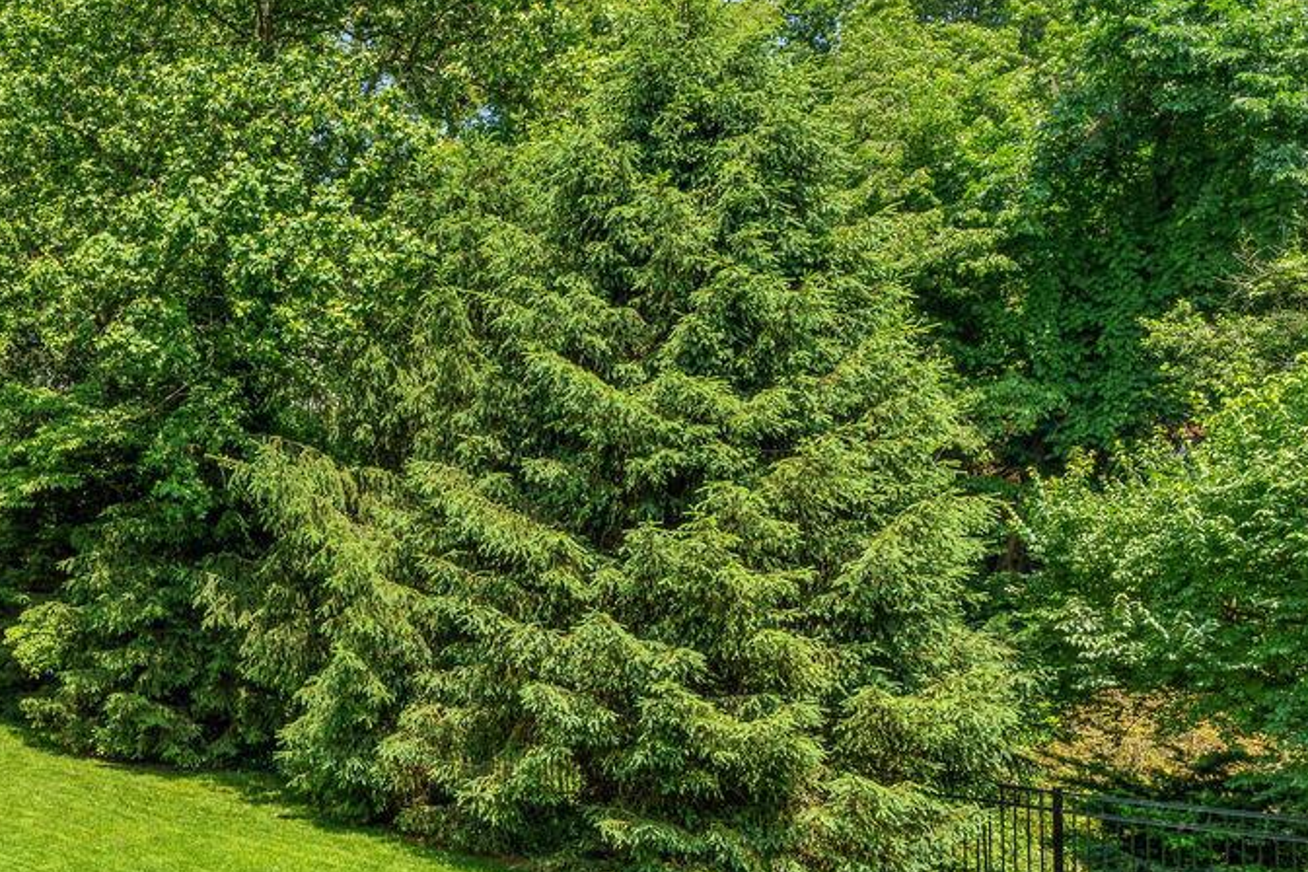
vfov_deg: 36.7
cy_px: 539
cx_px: 0
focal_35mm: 36
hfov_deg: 45.0
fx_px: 1308
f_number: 8
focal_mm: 14
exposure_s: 1/500
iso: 500
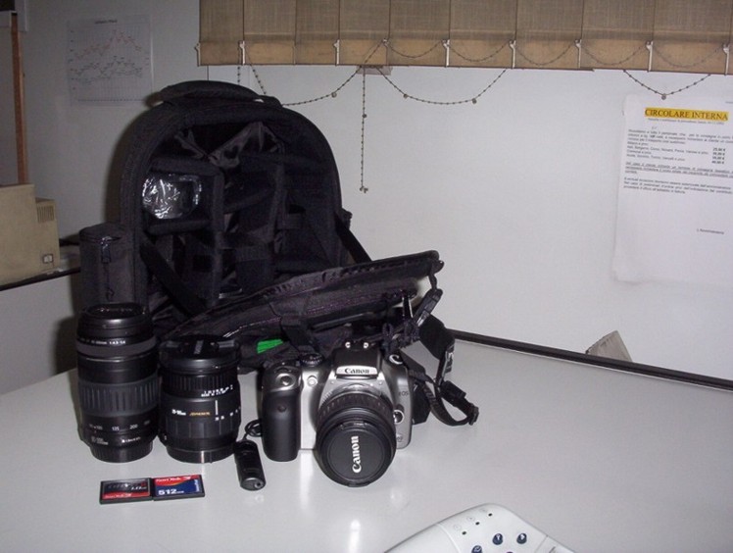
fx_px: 827
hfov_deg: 47.8
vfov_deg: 36.9
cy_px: 276
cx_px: 366
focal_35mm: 39
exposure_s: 1/30
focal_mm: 6
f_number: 4.5
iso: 140
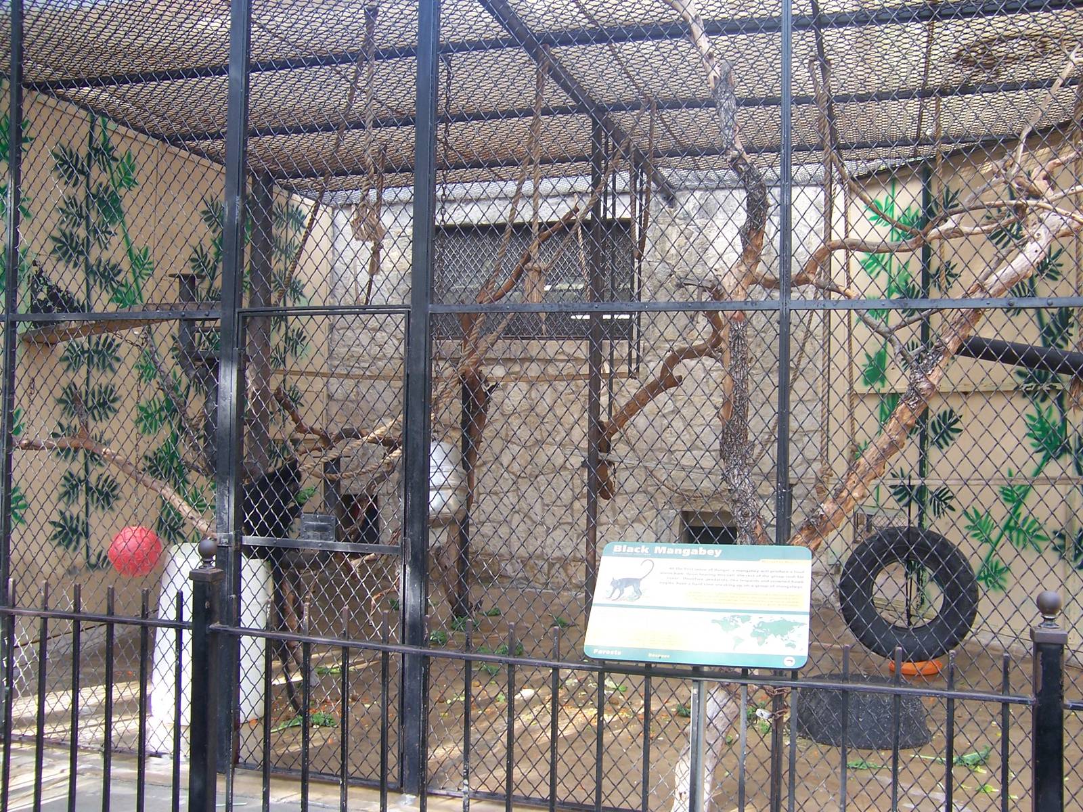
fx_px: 1032
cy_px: 406
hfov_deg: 55.4
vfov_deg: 42.9
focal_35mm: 33
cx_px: 542
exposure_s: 1/60
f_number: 3.4
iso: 80
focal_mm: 5.5
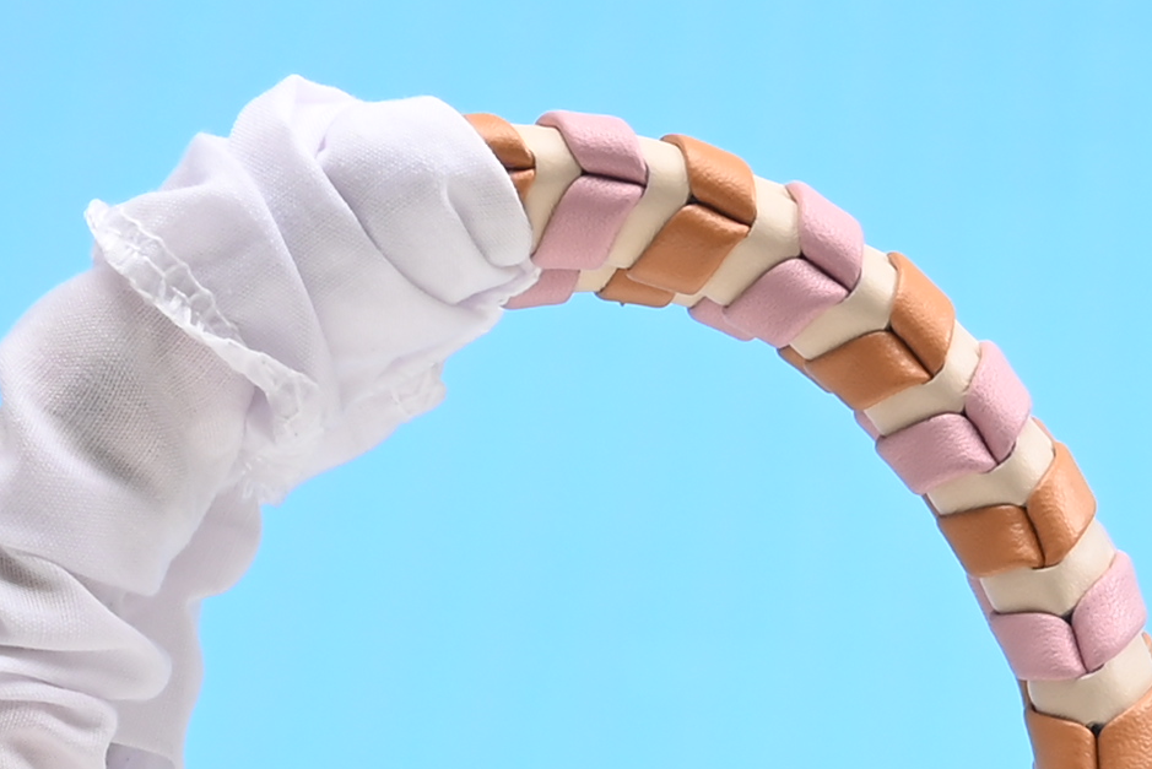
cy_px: 1296
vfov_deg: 5.7
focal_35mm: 237
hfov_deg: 8.6
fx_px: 7587
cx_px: 1354
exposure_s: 1/2
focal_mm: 37
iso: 100
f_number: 16
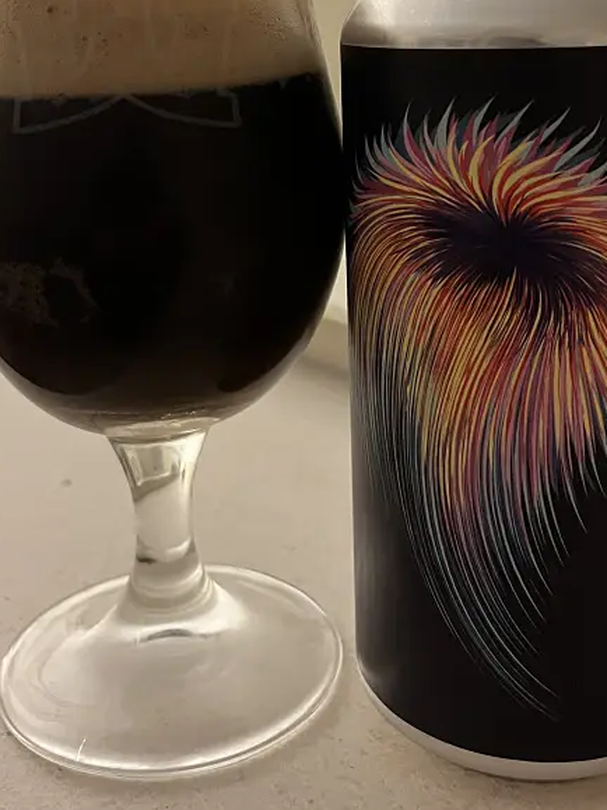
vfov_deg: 39.6
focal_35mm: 46
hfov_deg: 31.5
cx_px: 315
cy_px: 159
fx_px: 1076
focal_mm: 5.1
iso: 800
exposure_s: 1/25
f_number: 1.6
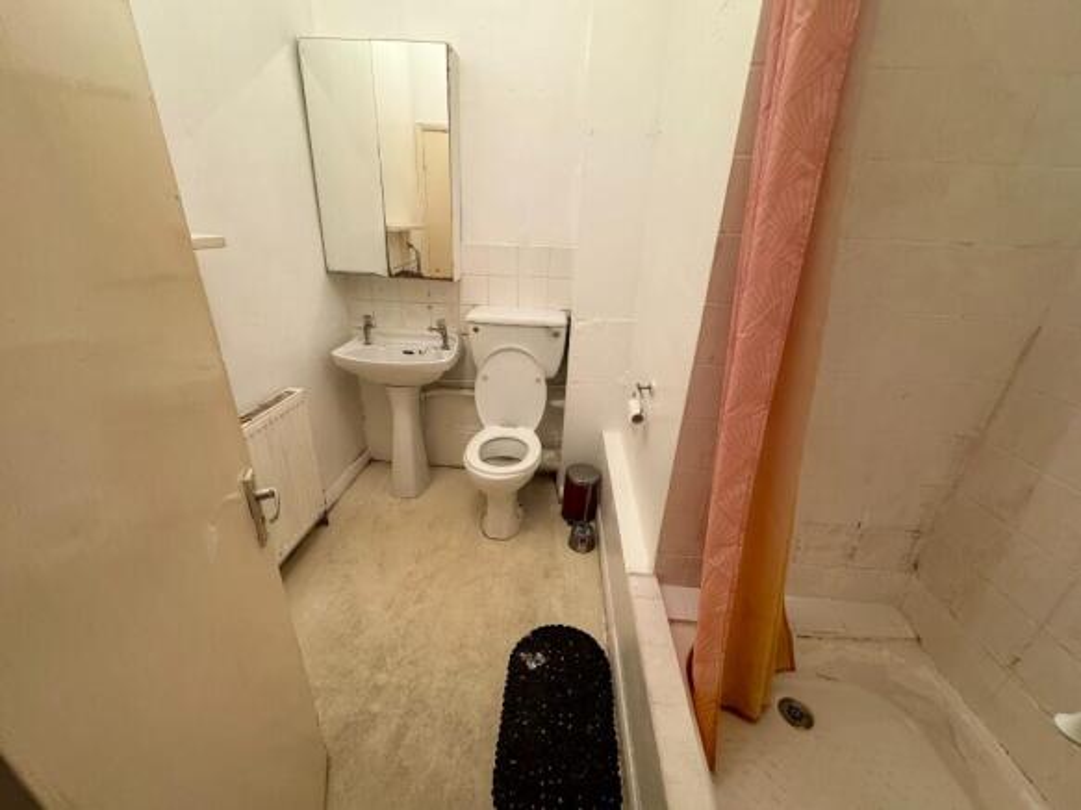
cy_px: 405
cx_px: 540
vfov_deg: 85.7
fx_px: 437
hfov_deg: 102.1
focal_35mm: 14
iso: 320
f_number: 2.2
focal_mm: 2.22
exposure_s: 1/100
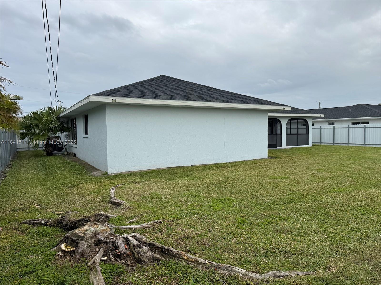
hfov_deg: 71.6
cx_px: 190
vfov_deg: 56.8
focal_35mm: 24
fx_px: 264
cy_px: 142
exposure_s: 1/2604
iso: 80
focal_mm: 6.76
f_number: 1.78
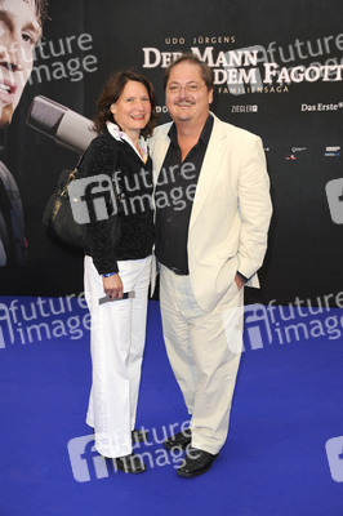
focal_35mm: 55
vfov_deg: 36.3
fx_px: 787
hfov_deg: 24.6
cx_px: 172
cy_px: 258
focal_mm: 55
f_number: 6.3
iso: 500
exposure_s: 1/160
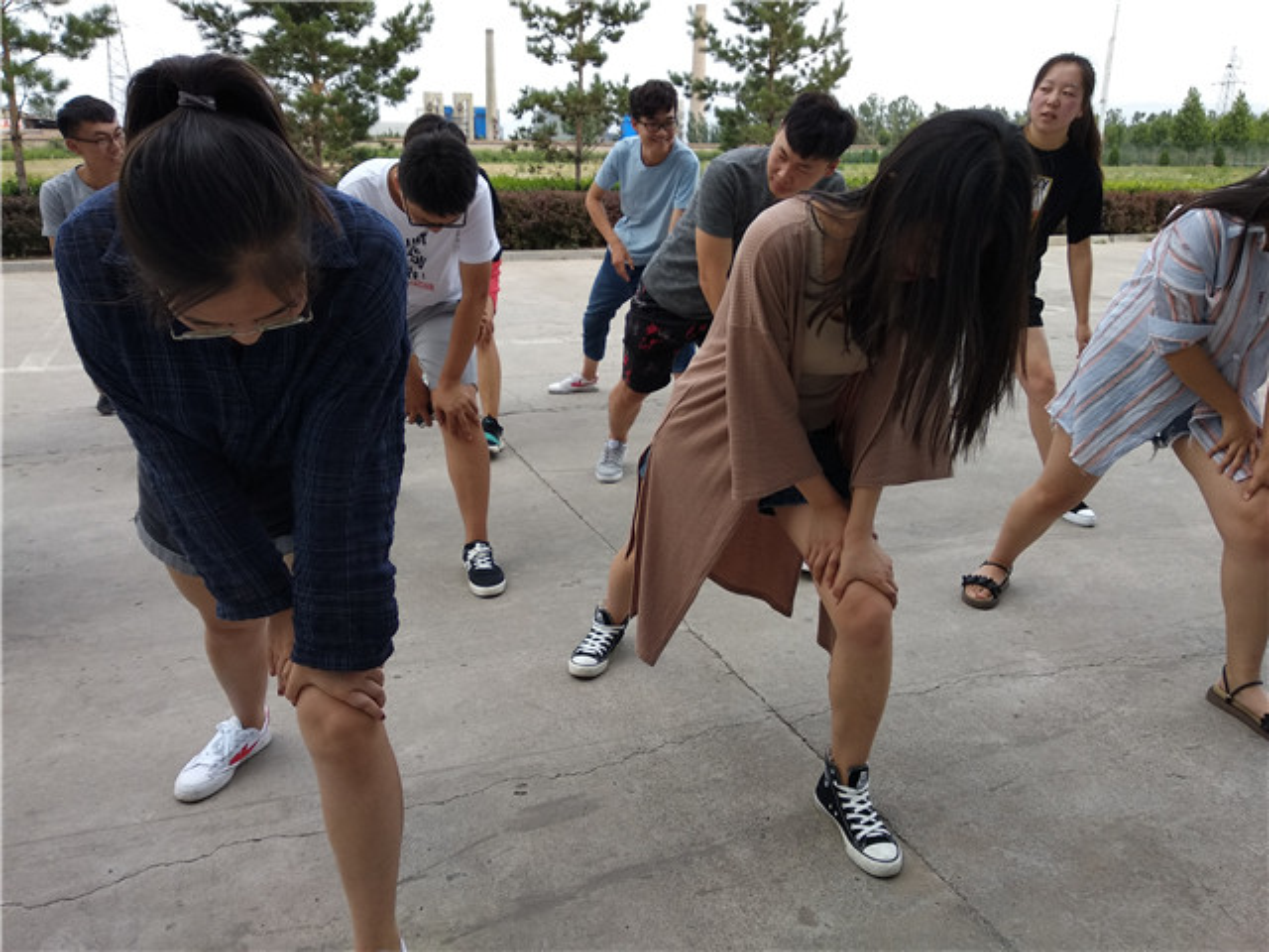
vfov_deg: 53.1
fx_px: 953
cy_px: 476
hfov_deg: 67.3
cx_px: 634
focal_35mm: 26
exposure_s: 1/311
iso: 125
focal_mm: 3.81
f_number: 2.2
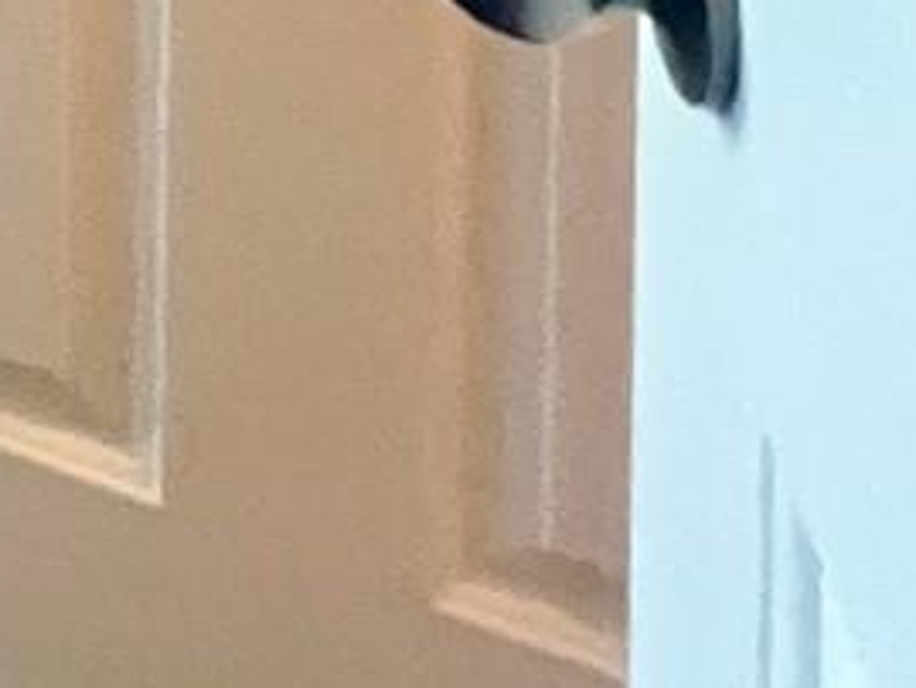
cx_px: -1287
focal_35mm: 99
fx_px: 2621
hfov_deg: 13.9
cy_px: -1751
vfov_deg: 9.2
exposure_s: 1/60
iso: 800
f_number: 1.8
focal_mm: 1.57
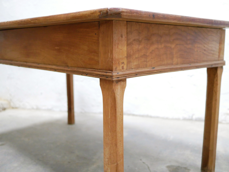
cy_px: 86
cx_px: 114
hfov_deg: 46.8
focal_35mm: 40
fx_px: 265
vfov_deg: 36.0
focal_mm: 20
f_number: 1.7
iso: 2000
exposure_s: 1/60
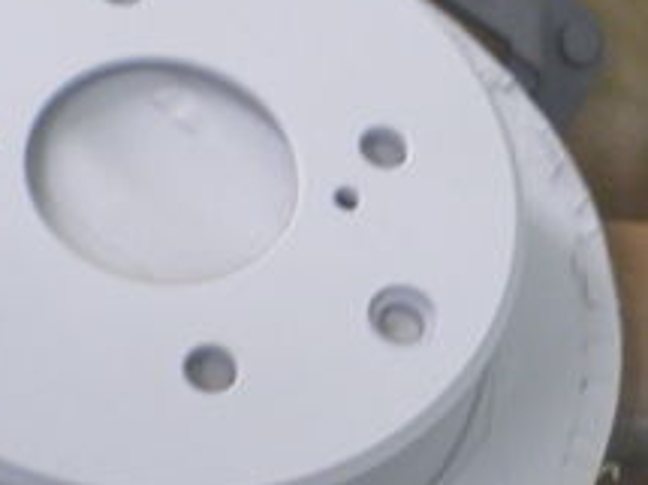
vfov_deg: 13.1
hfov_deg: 17.2
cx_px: 588
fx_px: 2114
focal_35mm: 113
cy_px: 298
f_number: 3.1
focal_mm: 6.3
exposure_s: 1/30
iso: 200
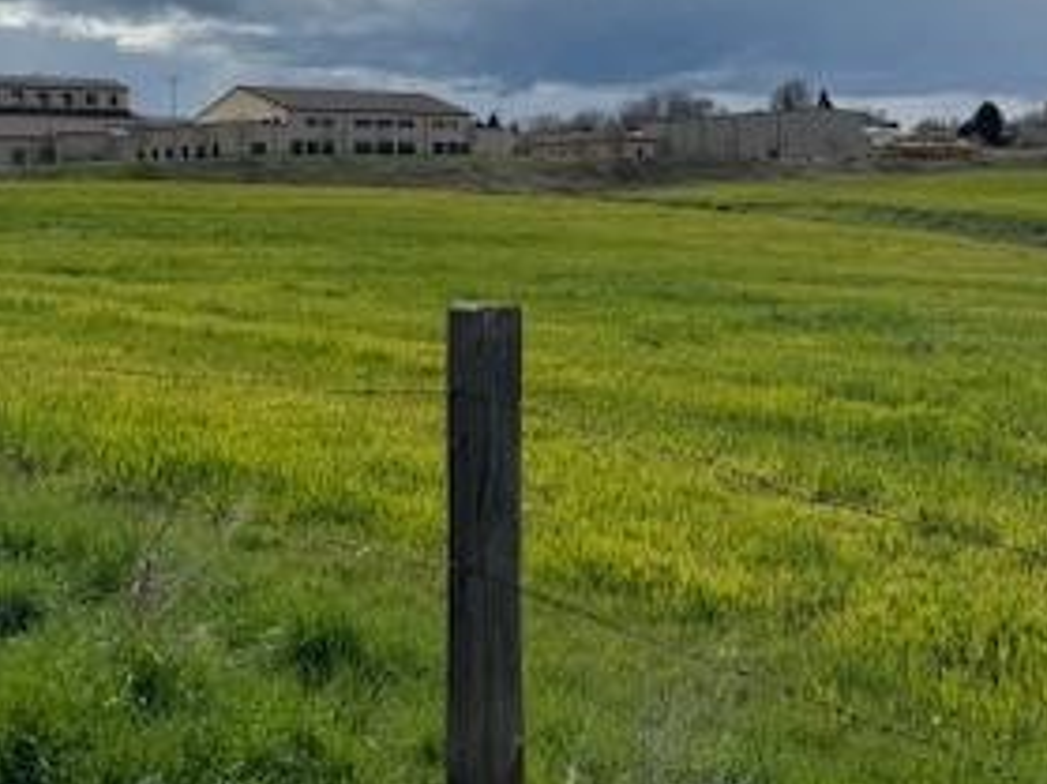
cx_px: 717
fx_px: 1663
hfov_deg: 34.6
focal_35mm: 55
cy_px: 101
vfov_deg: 25.8
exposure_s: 1/15152
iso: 100
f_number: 1.78
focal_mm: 6.76
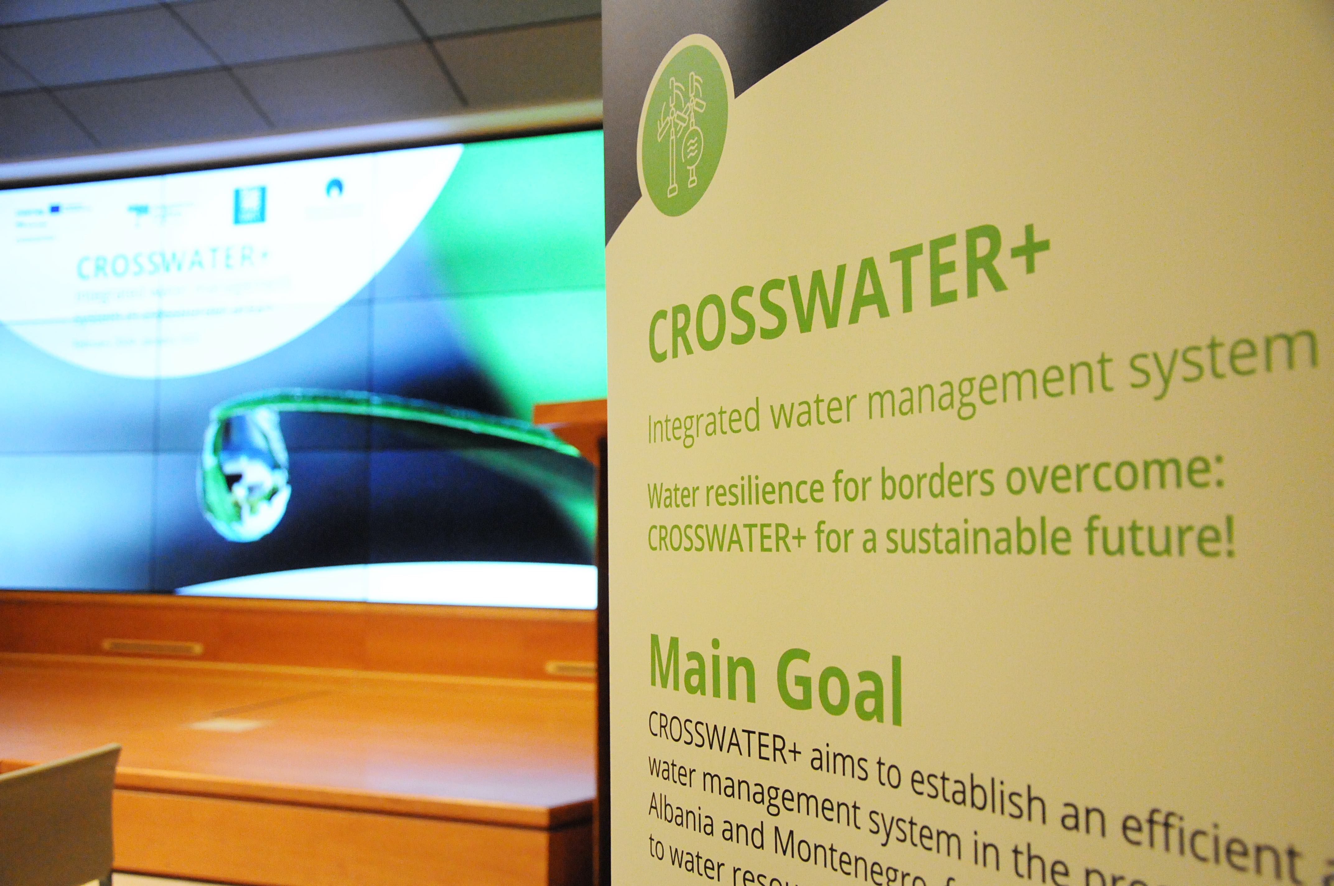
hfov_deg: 53.2
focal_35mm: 36
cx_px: 667
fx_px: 1332
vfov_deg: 36.8
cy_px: 443
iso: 3200
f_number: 3.8
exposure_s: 1/250
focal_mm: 24
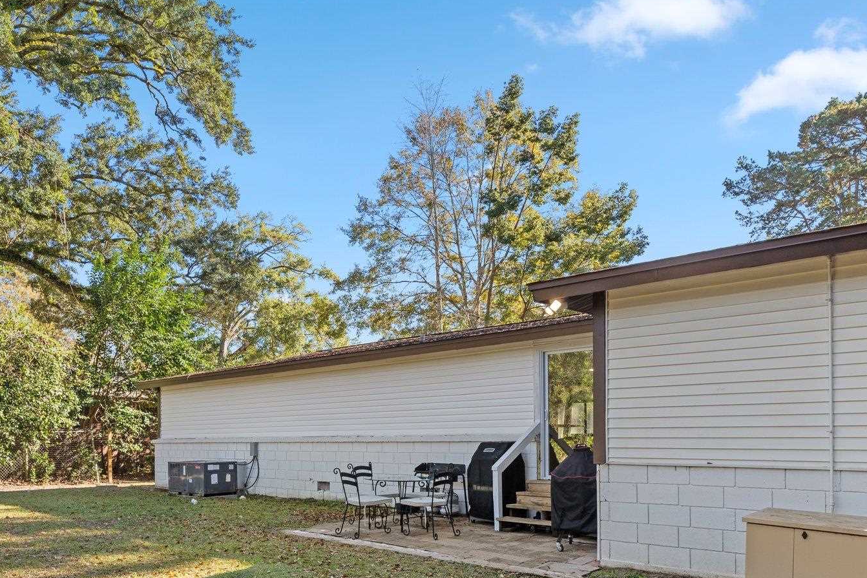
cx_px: 391
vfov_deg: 43.5
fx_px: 698
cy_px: 434
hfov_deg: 63.5
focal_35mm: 29
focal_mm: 19
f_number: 9
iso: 100
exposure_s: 1/5
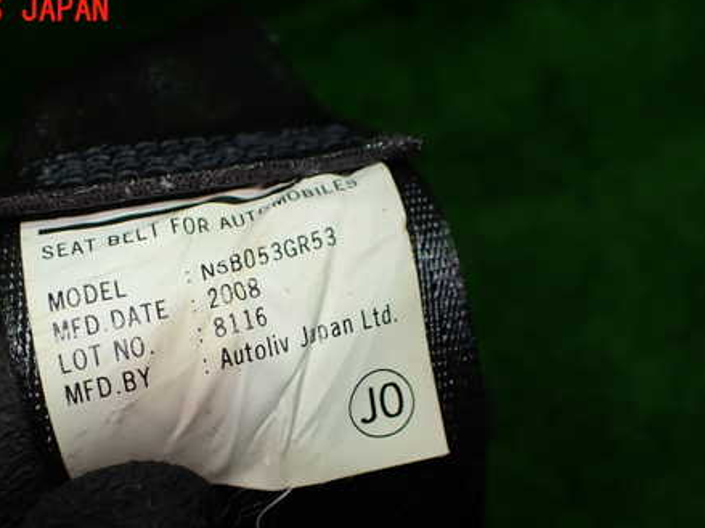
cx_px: 299
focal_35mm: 41
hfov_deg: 45.6
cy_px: 351
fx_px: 835
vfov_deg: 34.8
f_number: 2.3
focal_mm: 5.4
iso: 160
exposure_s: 1/125
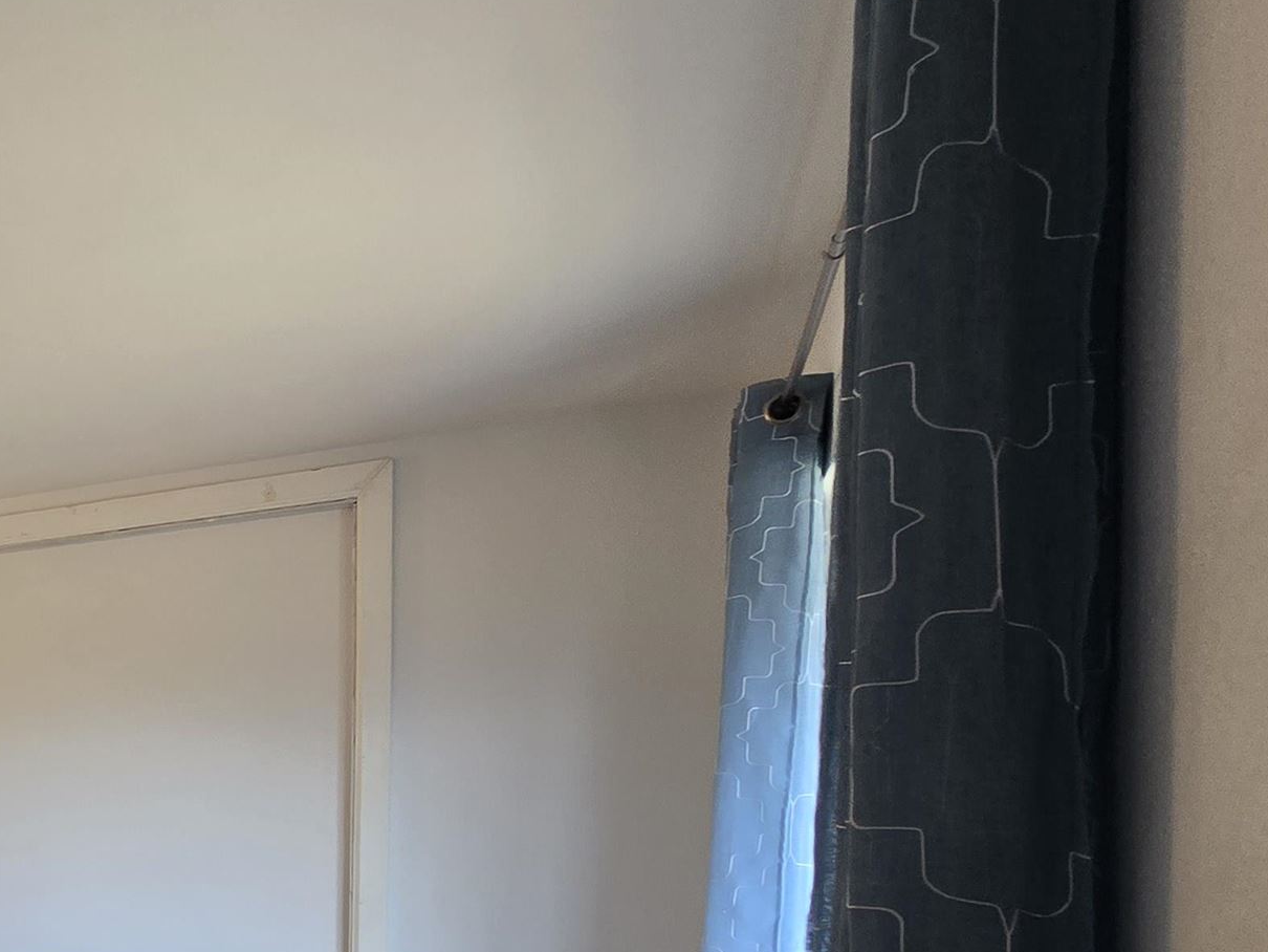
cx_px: -225
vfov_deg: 40.0
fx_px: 1209
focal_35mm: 33
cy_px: 842
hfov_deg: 40.4
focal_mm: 2.2
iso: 64
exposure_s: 1/60
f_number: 2.2
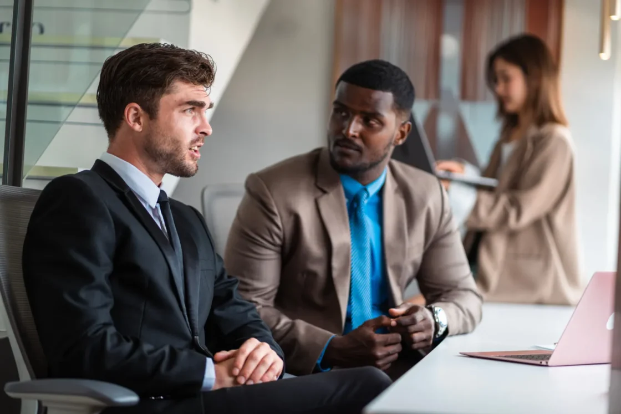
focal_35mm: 85
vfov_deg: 16.1
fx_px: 1466
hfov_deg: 23.9
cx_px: 310
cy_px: 207
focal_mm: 85
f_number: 1.8
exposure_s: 1/500
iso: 160
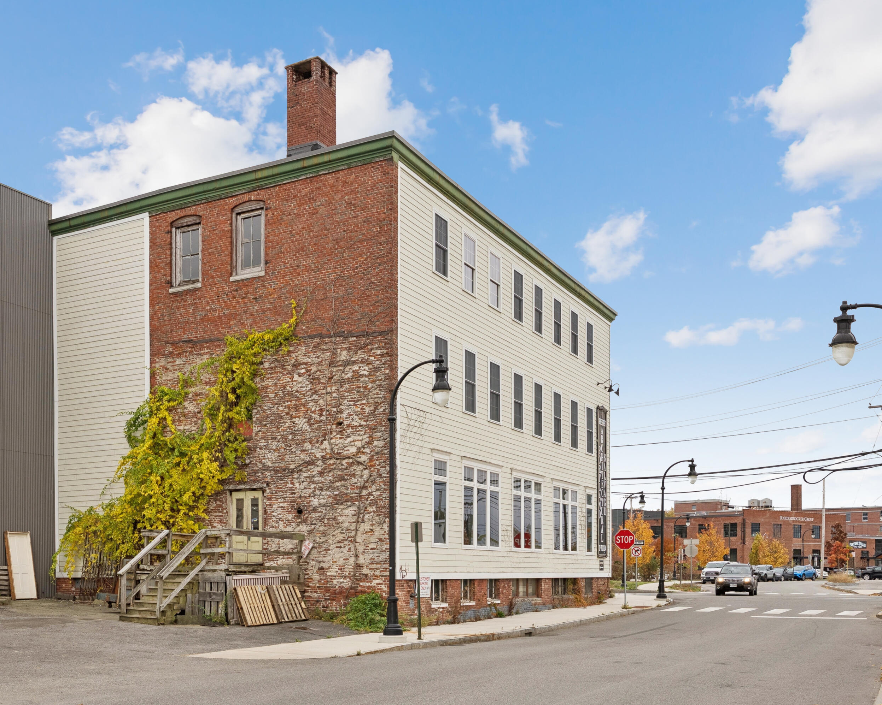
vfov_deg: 41.6
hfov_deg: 50.5
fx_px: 928
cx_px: 358
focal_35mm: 36
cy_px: 353
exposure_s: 1/320
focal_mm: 31.5
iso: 250
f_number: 7.1
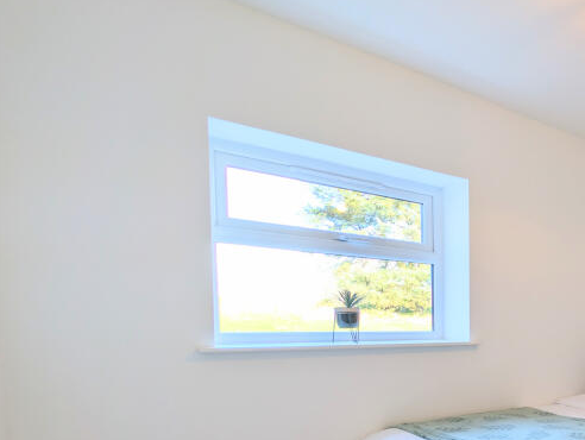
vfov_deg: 51.6
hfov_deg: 52.4
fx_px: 423
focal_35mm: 25
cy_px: 350
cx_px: 604
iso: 42
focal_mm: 2.23
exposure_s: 1/61
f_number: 1.95
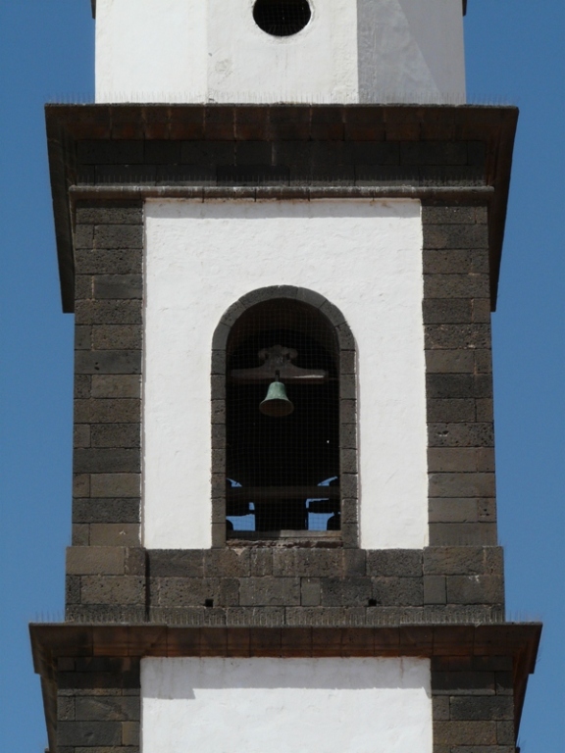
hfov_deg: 7.8
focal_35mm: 190
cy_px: 376
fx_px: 4135
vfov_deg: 10.4
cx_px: 282
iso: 100
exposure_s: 1/400
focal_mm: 31.3
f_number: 8
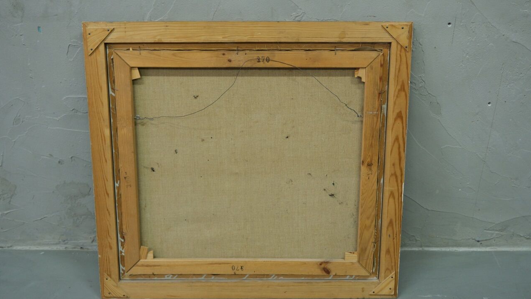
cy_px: 158
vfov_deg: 29.0
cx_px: 266
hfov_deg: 49.4
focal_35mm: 41
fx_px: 577
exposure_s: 1/40
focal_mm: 26
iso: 1250
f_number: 4
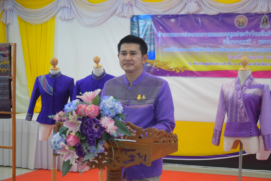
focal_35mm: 72
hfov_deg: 28.1
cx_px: 136
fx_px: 542
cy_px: 90
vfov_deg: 18.9
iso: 2500
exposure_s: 1/125
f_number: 4.8
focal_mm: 48
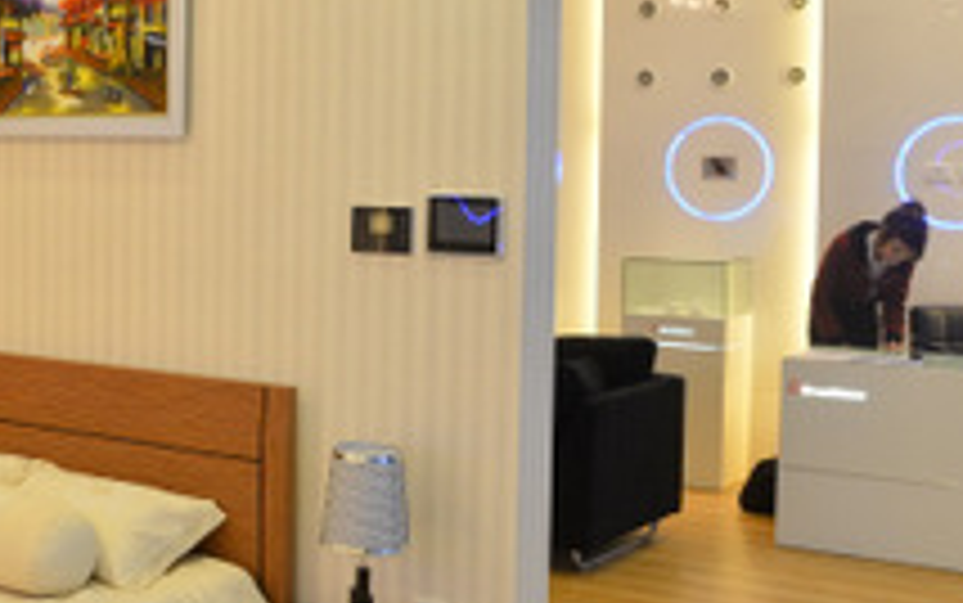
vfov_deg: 22.7
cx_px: 176
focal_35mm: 57
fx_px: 1497
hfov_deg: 34.4
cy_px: 236
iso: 800
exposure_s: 1/50
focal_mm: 24
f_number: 5.6
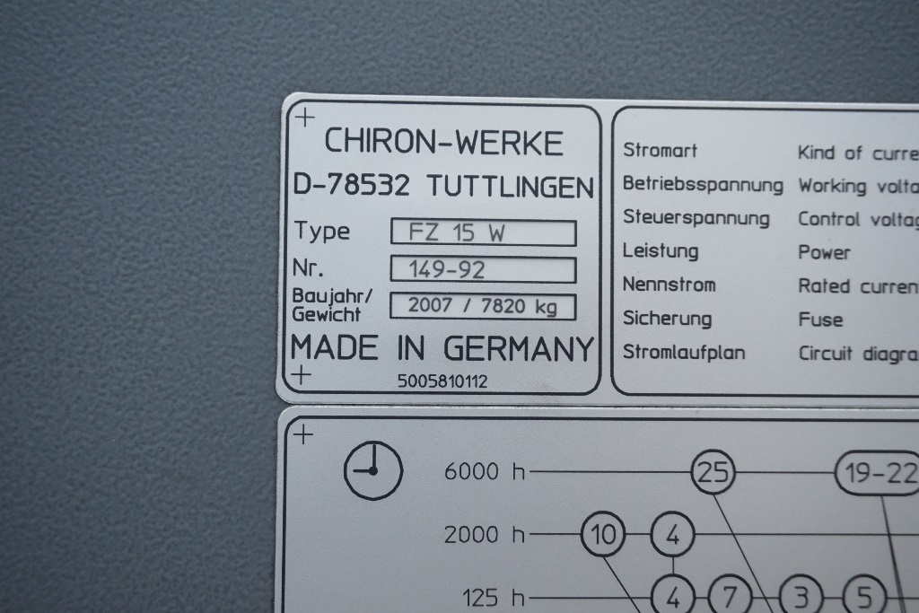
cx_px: 460
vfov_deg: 33.0
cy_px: 306
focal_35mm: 40
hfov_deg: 47.9
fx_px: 1034
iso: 1000
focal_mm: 27
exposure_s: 1/60
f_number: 4.5
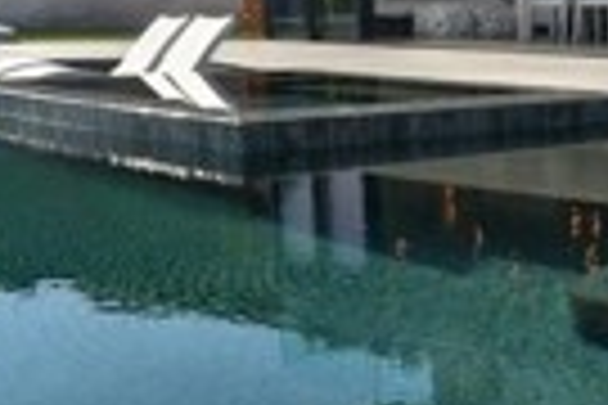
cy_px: 101
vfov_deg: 19.1
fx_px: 1199
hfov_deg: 28.3
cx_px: 225
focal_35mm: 71
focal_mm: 10
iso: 200
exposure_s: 1/200
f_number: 14
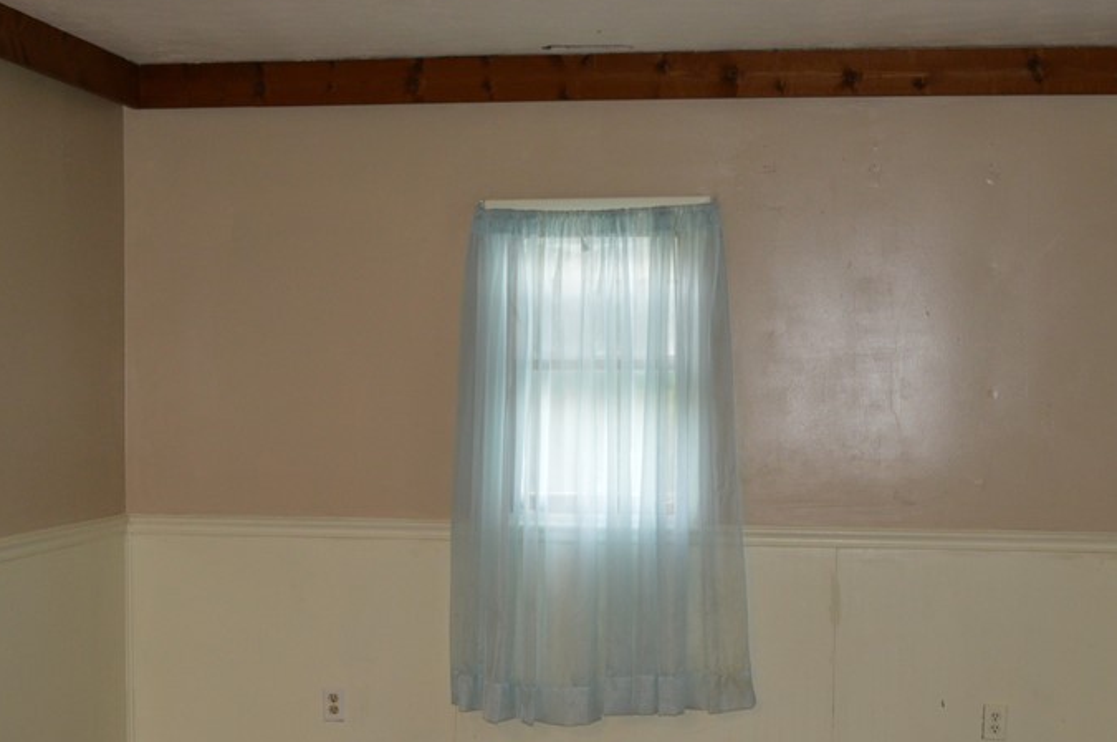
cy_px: 520
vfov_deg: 23.2
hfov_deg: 34.5
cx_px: 577
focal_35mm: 58
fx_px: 1797
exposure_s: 1/60
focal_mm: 24
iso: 640
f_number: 4
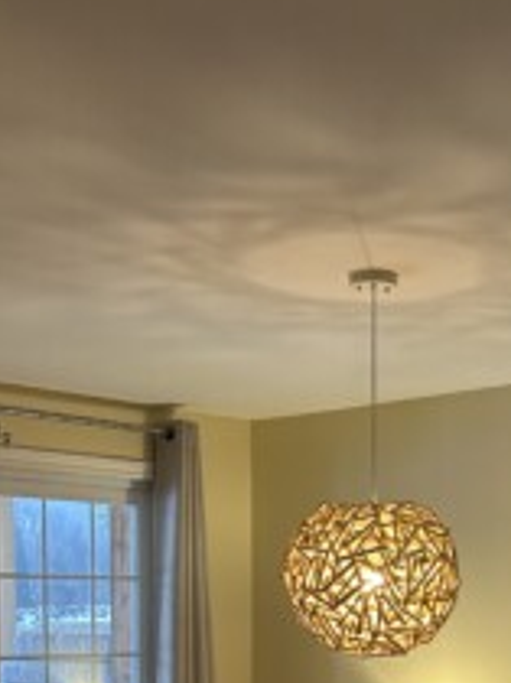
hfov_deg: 23.1
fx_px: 1223
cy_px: 657
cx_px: 441
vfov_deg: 29.5
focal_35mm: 62
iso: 250
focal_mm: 5.7
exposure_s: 1/60
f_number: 1.5
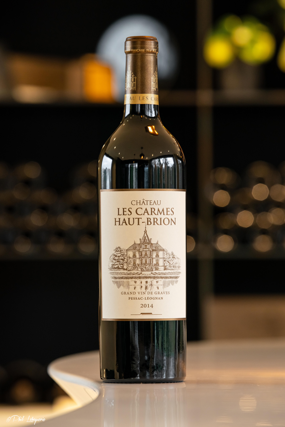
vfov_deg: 12.2
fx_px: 1995
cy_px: 214
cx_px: 142
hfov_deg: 8.2
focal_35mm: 168
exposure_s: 1/25
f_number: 8
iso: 800
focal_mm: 168
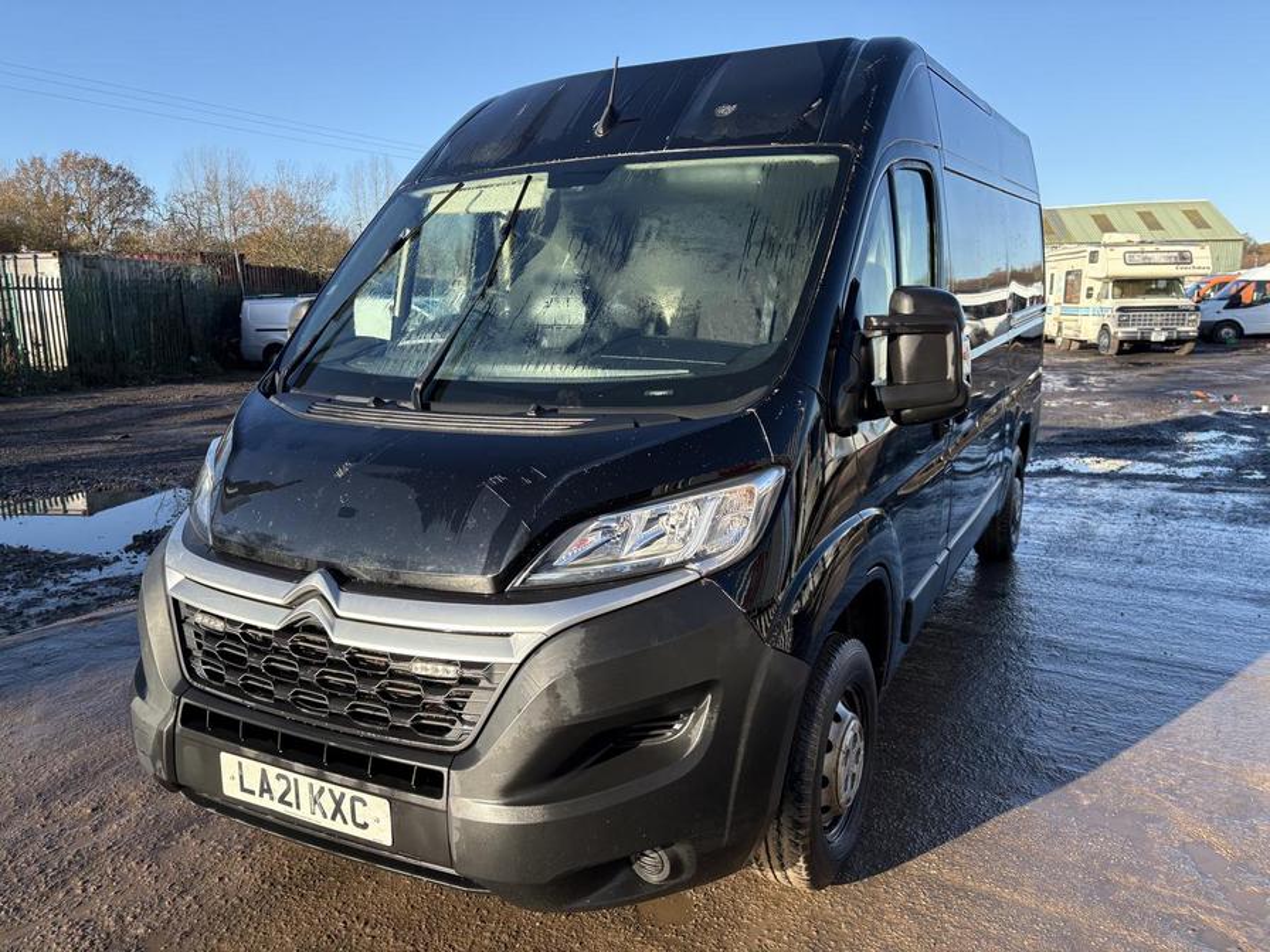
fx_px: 954
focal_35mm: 26
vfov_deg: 53.1
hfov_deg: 67.3
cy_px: 476
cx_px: 635
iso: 50
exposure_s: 1/1135
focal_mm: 5.96
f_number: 1.6
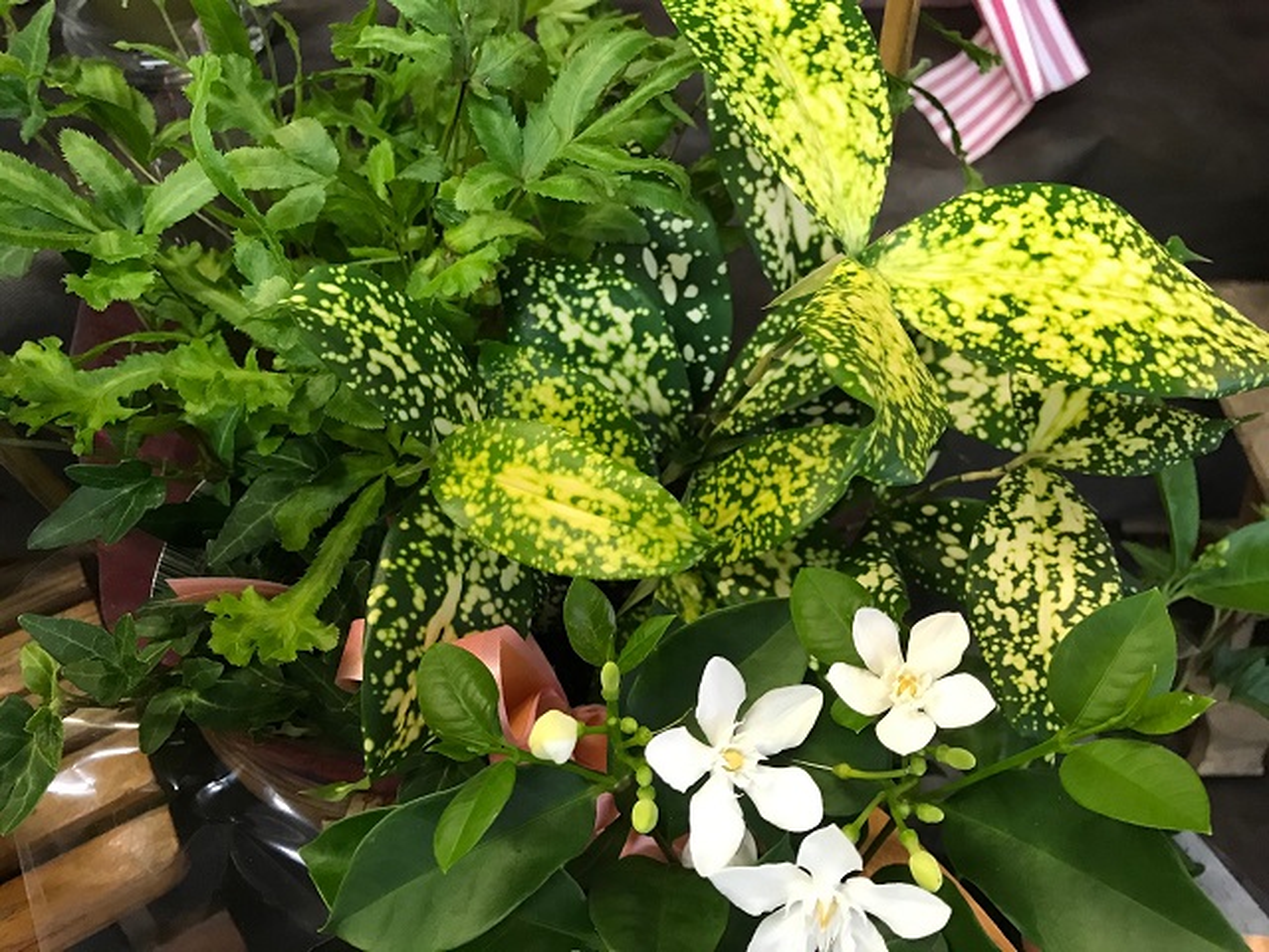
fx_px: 1026
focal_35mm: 28
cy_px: 476
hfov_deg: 63.4
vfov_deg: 49.7
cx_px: 634
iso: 80
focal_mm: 3.99
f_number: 1.8
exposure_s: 1/15
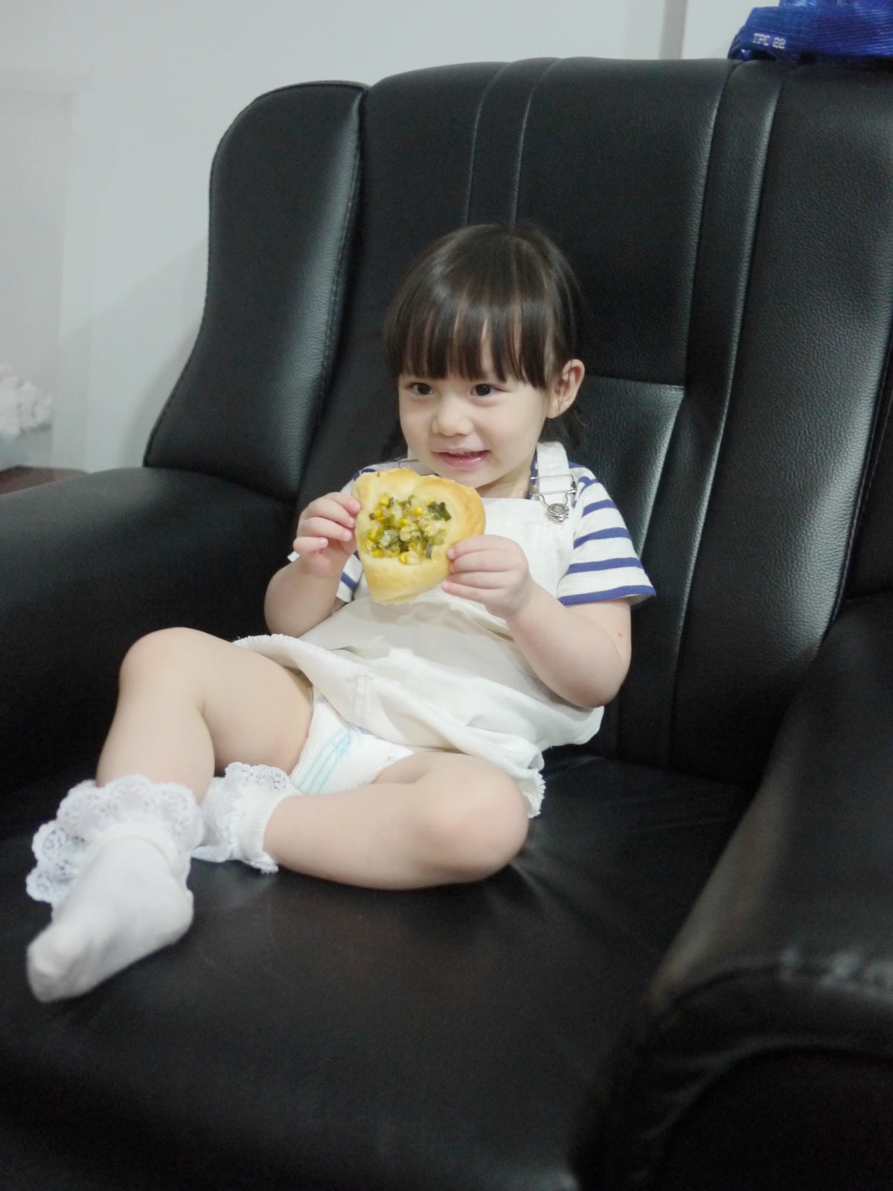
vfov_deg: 46.8
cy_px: 596
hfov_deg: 36.0
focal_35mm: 40
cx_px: 446
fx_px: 1376
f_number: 1.7
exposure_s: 1/60
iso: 800
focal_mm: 20
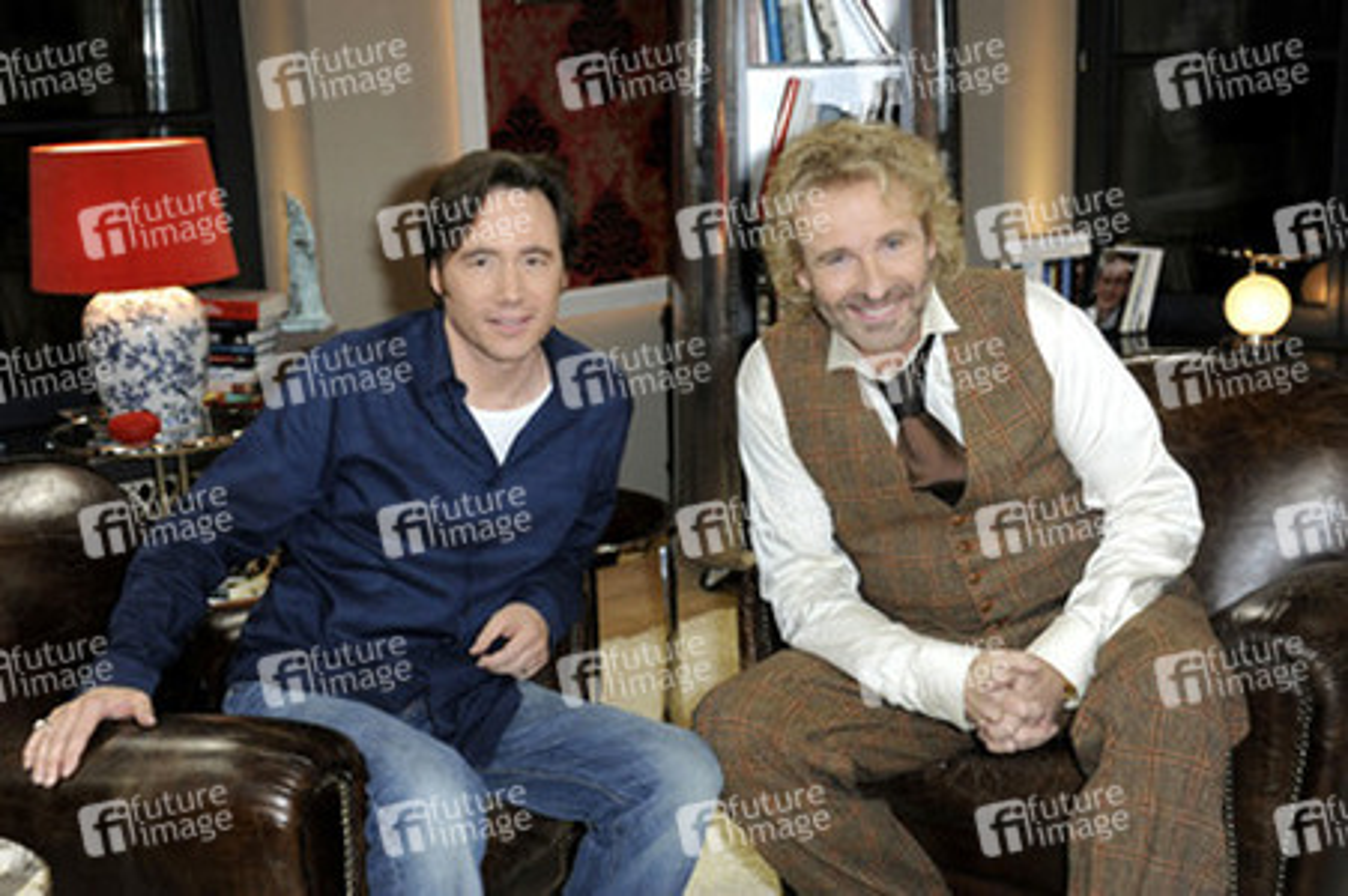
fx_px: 2320
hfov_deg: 32.4
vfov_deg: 21.9
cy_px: 448
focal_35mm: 62
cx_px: 674
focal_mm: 62
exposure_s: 1/160
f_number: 5.6
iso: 2500
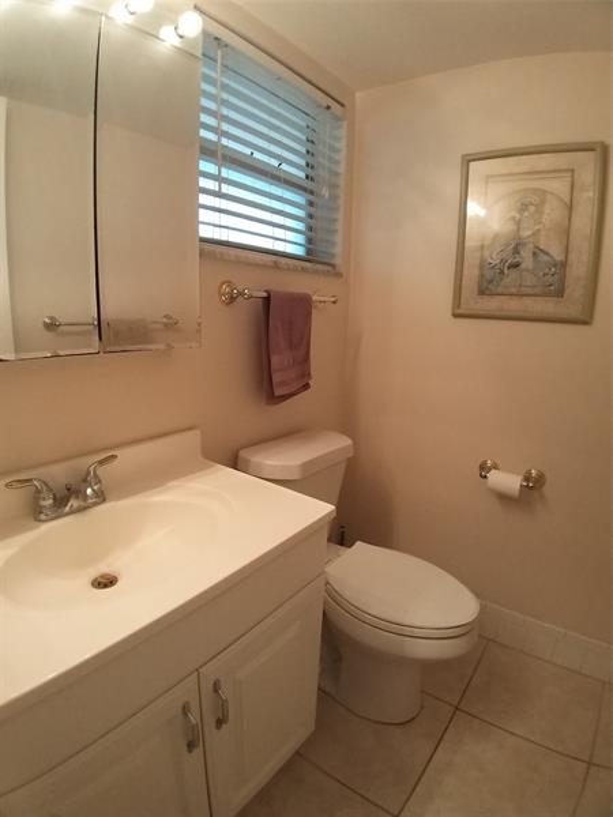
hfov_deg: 71.6
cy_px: 408
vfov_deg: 87.8
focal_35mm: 18
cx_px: 306
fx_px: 425
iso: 200
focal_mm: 1.87
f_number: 2.4
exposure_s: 1/60
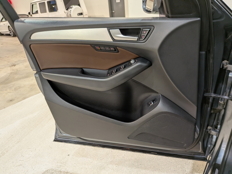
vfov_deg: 56.8
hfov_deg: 71.6
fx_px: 161
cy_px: 87
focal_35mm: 24
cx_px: 116
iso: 43
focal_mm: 4.53
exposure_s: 1/40
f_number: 1.7
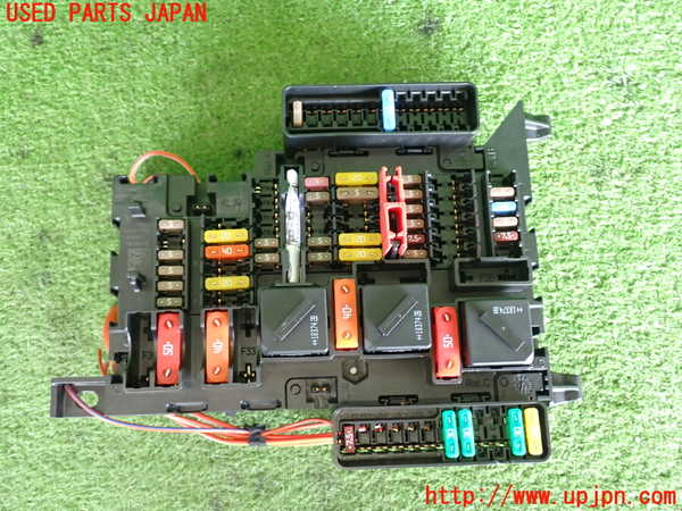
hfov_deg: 49.0
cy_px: 256
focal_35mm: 38
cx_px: 341
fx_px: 749
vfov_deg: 37.7
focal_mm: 6.83
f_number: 2.7
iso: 500
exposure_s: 1/40
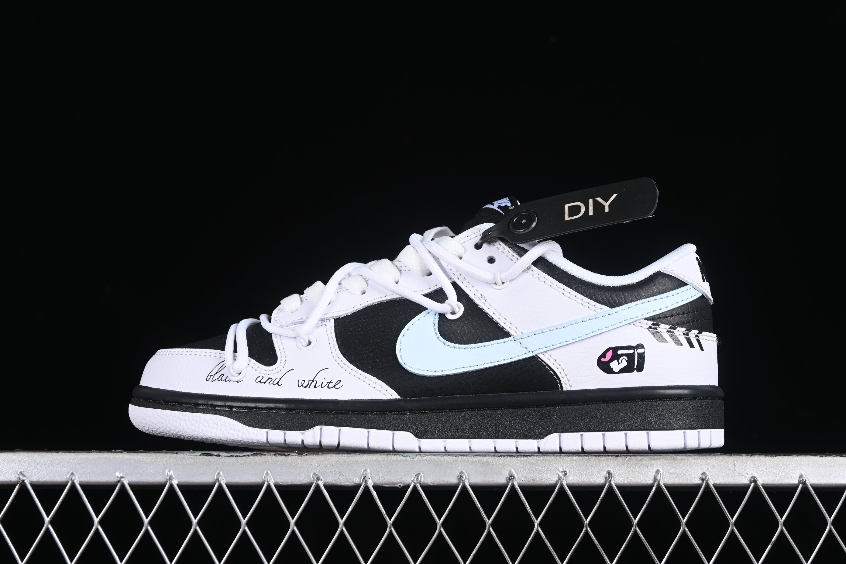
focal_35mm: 75
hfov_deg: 27.0
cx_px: 423
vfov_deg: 18.2
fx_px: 1762
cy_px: 282
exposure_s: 1/60
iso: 160
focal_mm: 50
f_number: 7.1
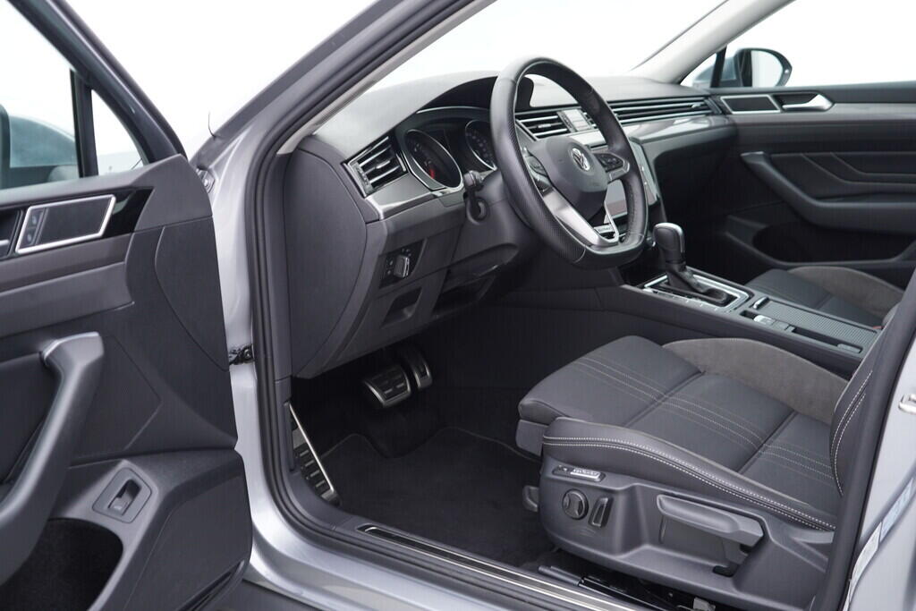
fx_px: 916
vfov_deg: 36.9
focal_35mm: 36
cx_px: 458
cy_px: 306
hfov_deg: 53.1
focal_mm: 24
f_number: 2.8
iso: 160
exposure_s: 1/40
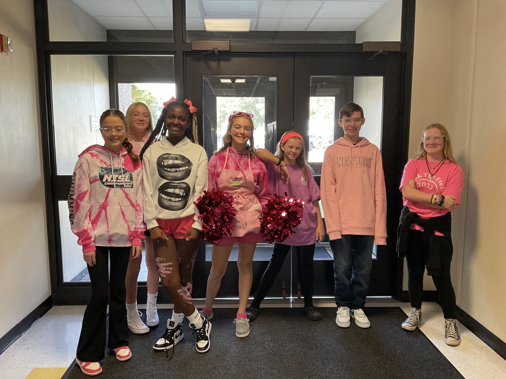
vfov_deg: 48.2
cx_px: 253
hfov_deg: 61.7
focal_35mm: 29
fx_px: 424
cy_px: 190
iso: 160
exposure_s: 1/60
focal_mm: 3
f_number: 1.8
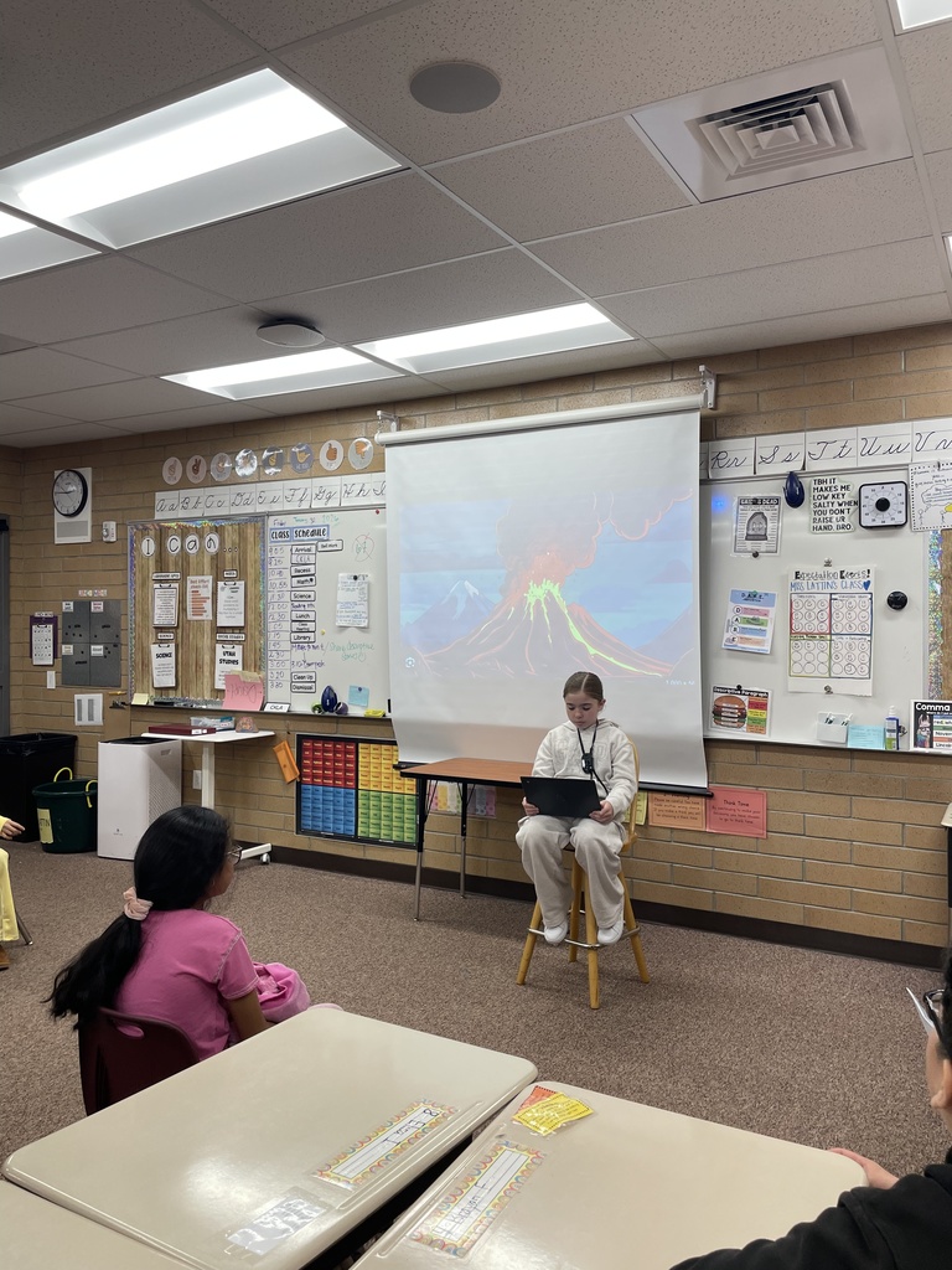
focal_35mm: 26
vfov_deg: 67.3
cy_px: 635
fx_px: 953
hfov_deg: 53.1
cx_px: 476
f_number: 1.6
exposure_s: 1/115
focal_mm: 4.2
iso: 64
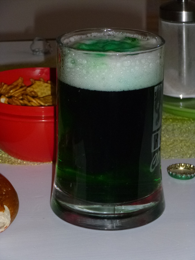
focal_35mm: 107
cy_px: 130
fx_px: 804
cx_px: 98
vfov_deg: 18.4
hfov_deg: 13.8
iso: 400
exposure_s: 1/60
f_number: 5.4
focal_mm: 19.1
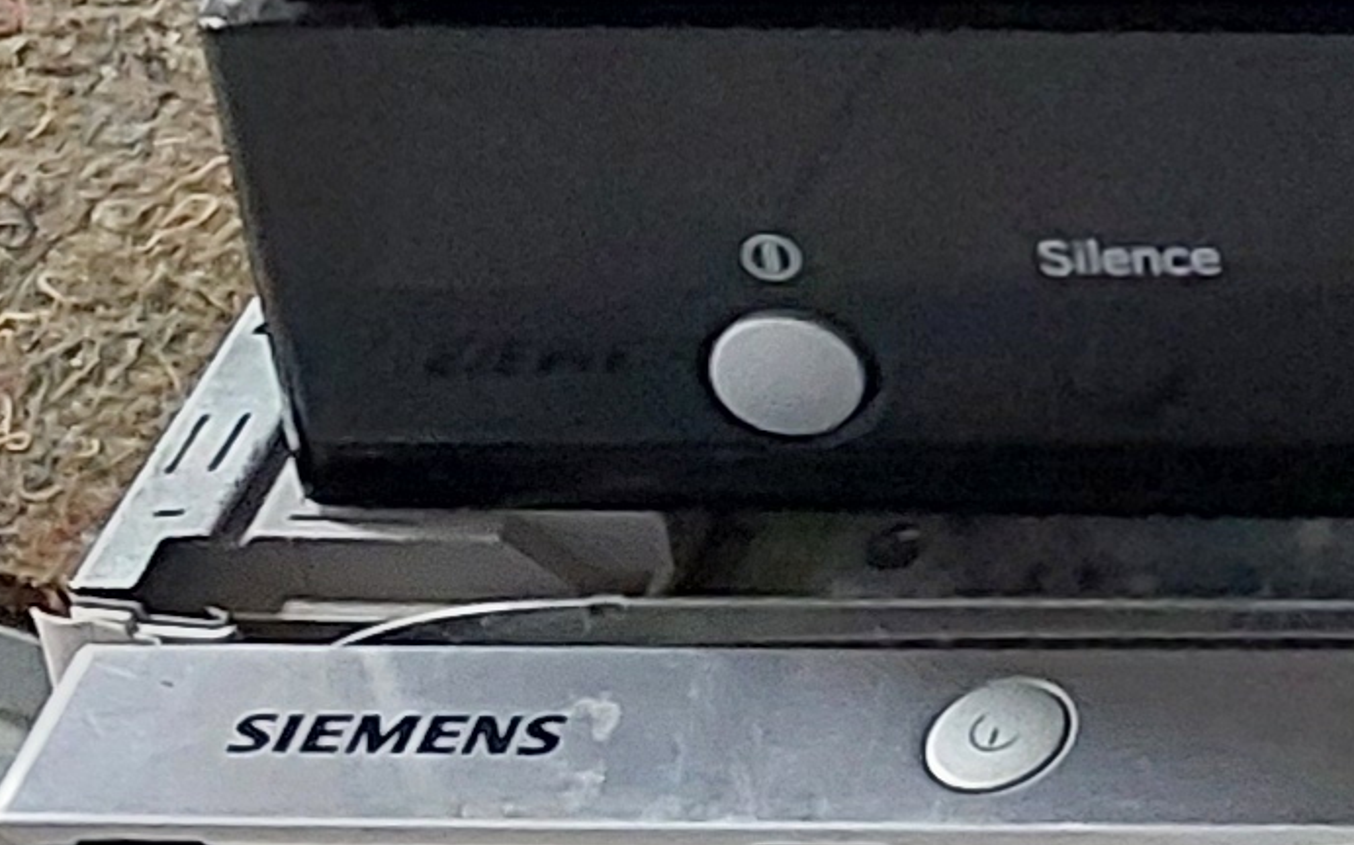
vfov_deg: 8.3
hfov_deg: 13.2
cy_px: -1406
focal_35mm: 141
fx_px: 5201
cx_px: 2553
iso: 500
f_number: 1.8
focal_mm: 5.06
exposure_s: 1/25
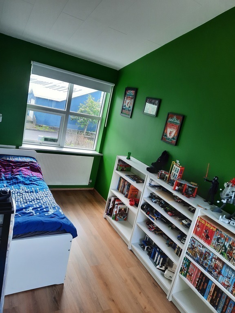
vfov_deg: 69.4
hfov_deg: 54.9
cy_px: 156
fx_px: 226
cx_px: 118
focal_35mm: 25
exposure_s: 1/50
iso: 80
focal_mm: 4.6
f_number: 2
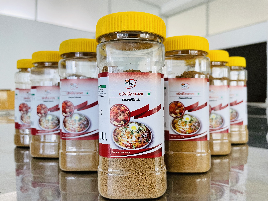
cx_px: 134
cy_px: 100
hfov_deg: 67.3
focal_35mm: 26
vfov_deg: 53.1
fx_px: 201
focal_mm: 4.2
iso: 125
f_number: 1.6
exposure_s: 1/60
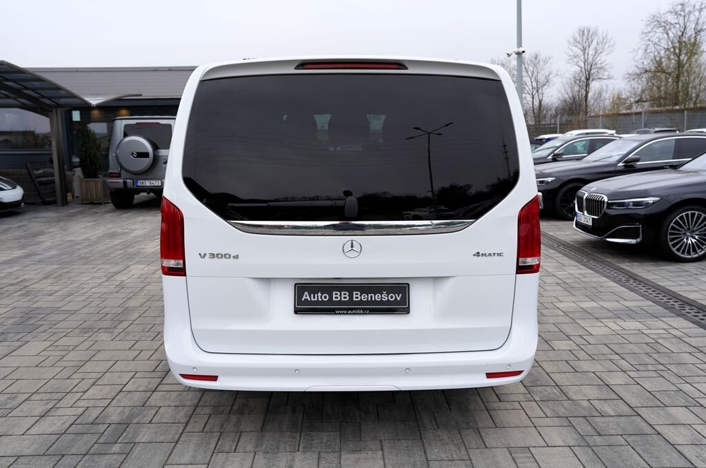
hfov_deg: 63.8
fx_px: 567
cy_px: 234
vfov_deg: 44.8
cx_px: 353
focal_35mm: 29
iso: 100
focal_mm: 29
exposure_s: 1/100
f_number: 5
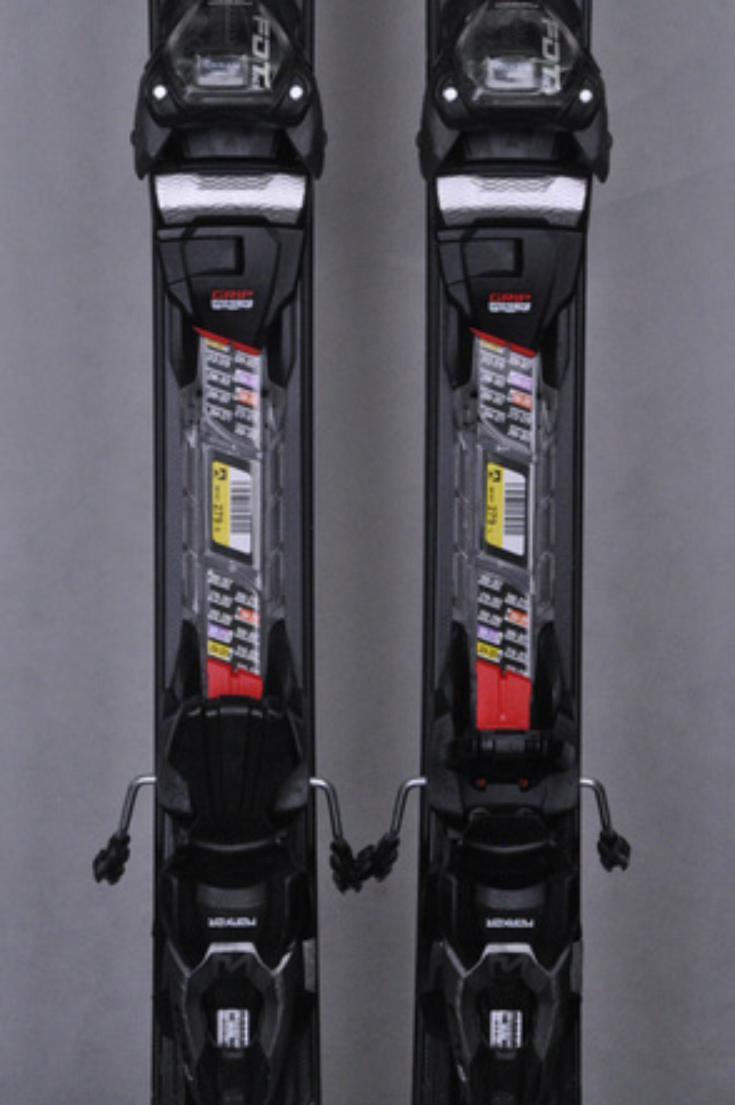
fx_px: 3512
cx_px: 364
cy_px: 555
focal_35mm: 115
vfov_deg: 17.9
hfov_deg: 11.9
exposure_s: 1/125
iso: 3200
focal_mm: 75
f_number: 11
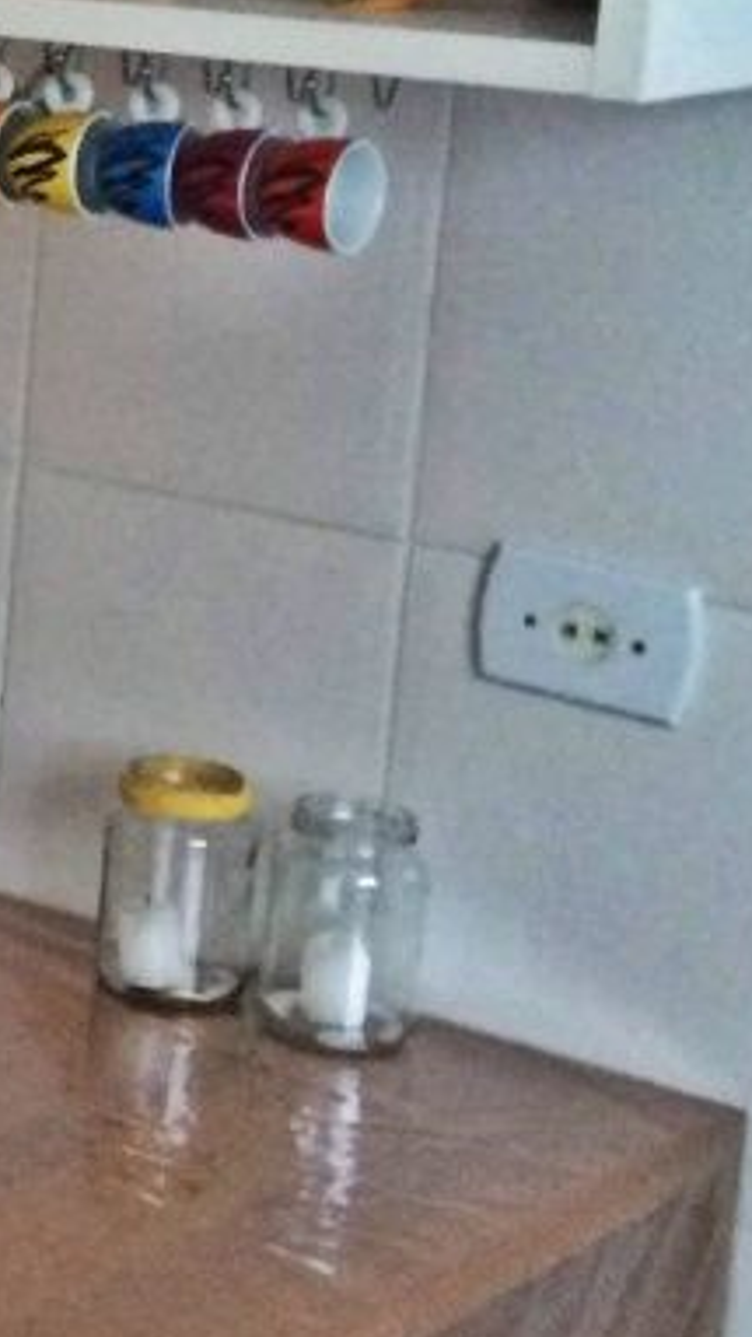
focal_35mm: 106
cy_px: 294
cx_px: -1277
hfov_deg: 9.6
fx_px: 3756
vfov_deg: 20.0
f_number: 2.2
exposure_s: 1/30
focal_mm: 4.15
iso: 250
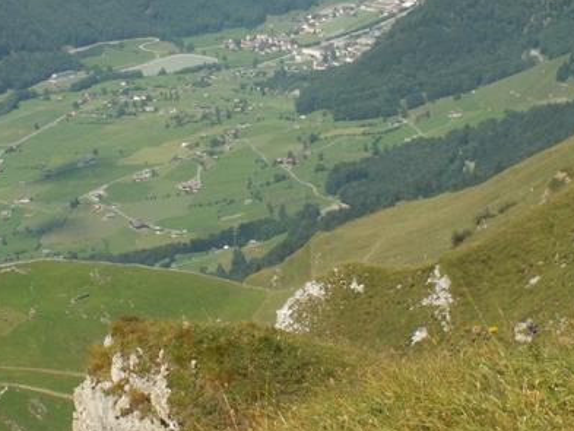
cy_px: 88
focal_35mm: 135
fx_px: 2239
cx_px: 241
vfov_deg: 11.0
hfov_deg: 14.6
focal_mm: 13.89
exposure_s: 1/160
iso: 50
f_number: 8
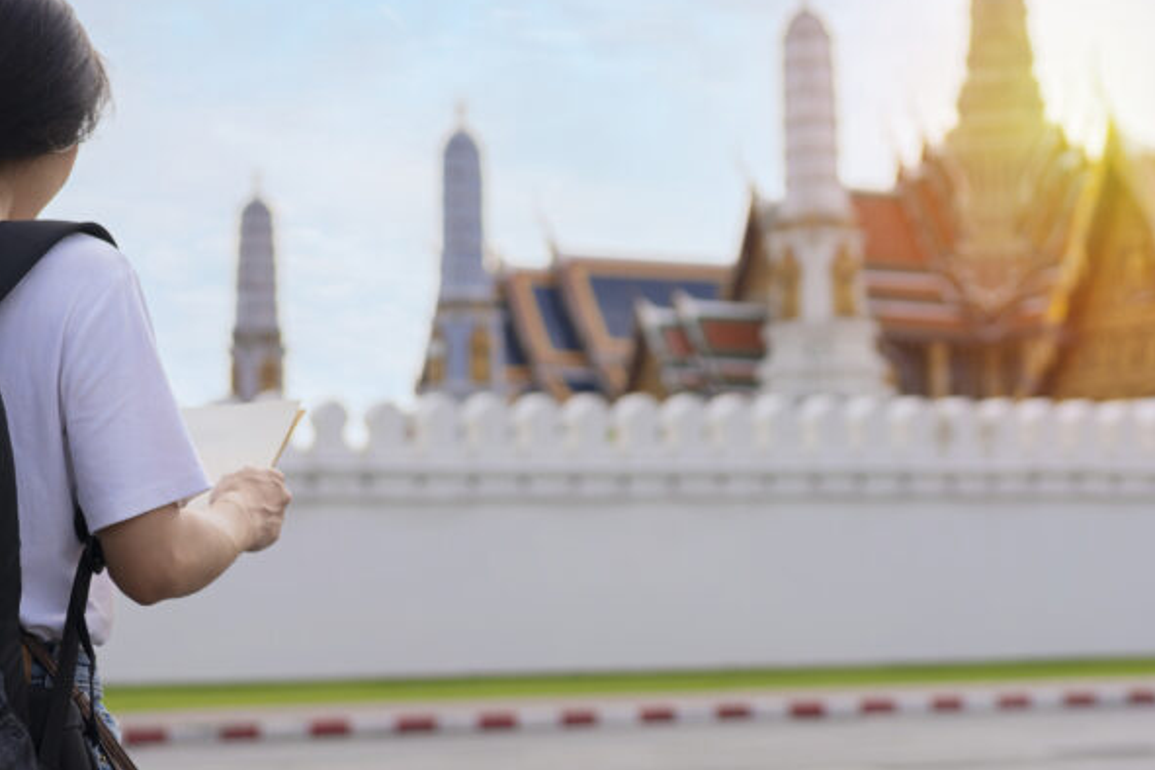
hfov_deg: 26.0
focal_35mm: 78
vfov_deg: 17.5
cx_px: 610
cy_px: 343
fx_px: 2502
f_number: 2.8
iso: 100
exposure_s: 1/2000
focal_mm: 45
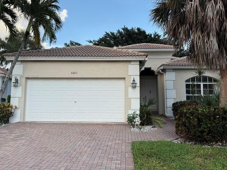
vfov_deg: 51.3
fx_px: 177
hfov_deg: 65.3
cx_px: 115
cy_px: 77
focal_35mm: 27
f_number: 1.78
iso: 80
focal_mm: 6.76
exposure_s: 1/559
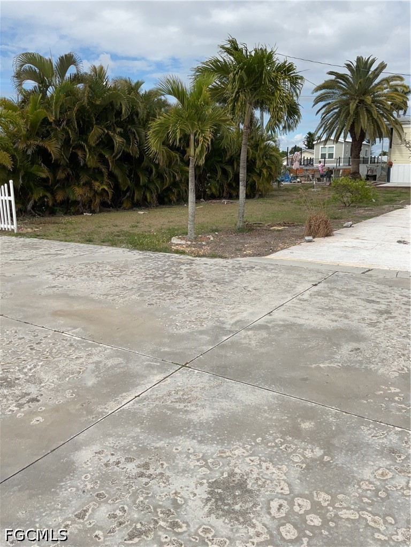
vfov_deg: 61.7
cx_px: 206
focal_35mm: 29
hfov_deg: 48.2
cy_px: 274
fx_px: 459
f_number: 1.8
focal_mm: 3
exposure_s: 1/3125
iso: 16
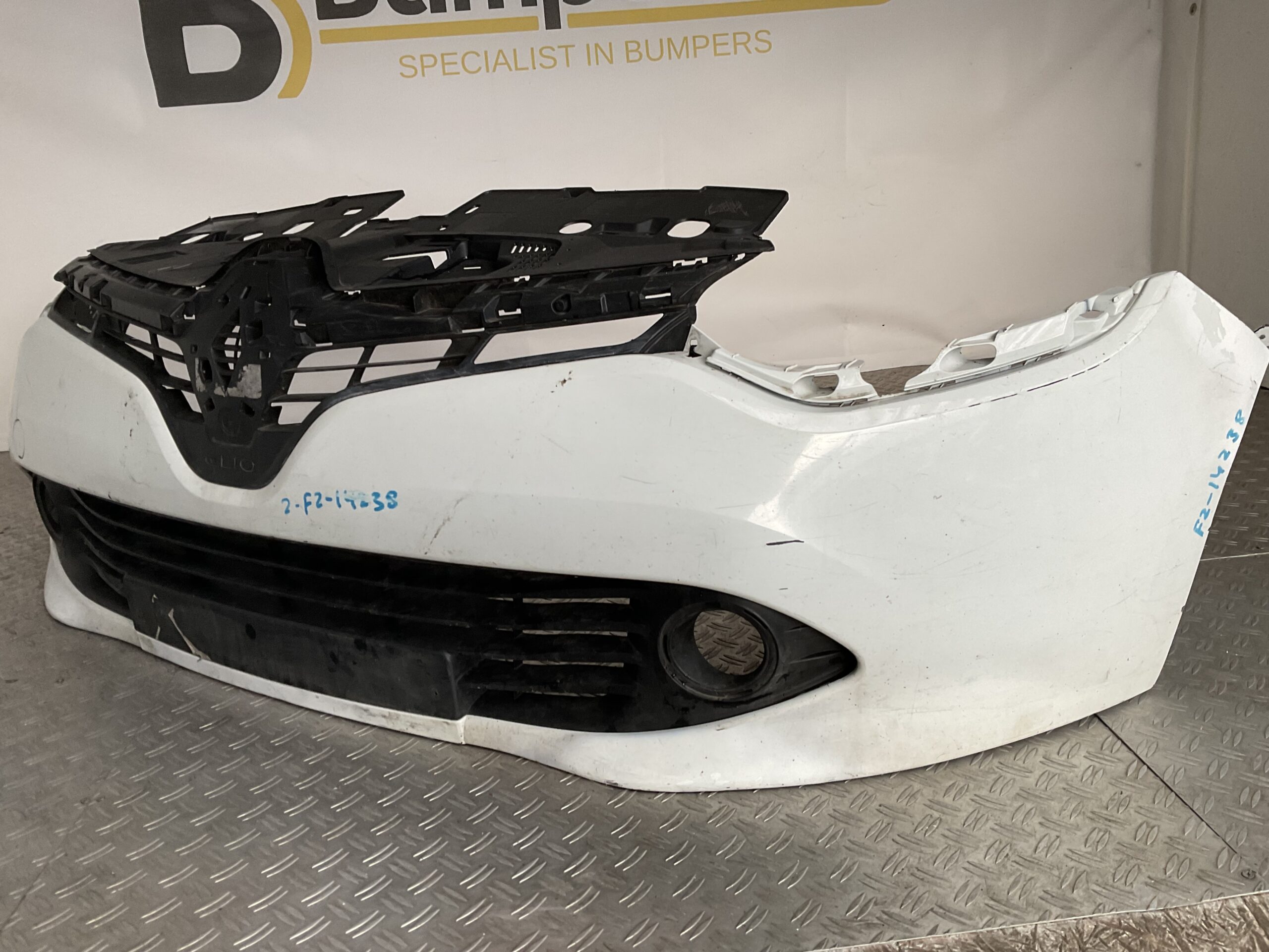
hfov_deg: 61.7
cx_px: 634
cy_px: 476
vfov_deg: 48.2
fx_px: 1063
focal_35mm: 29
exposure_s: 1/100
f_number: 1.8
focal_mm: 3
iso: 50
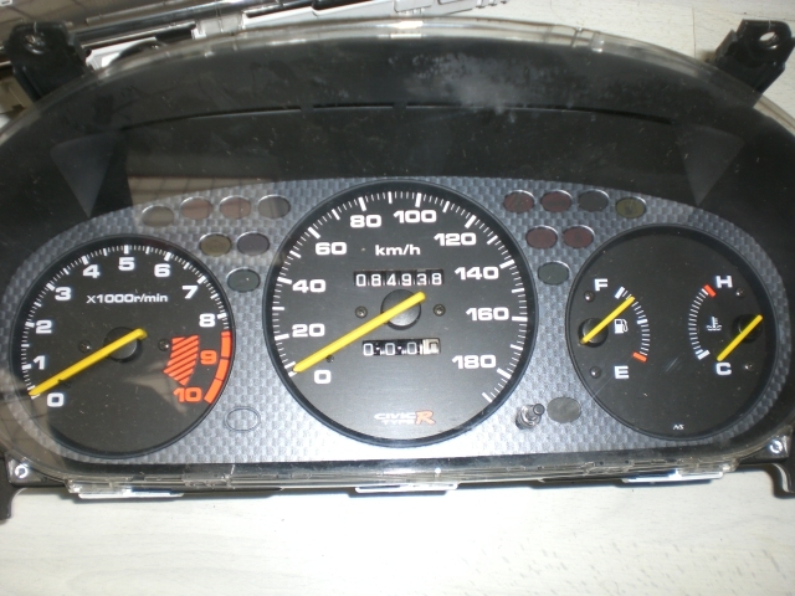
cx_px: 398
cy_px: 298
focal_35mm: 38
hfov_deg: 49.0
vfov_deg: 37.7
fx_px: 873
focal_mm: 6.3
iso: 50
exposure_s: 1/60
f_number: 3.1
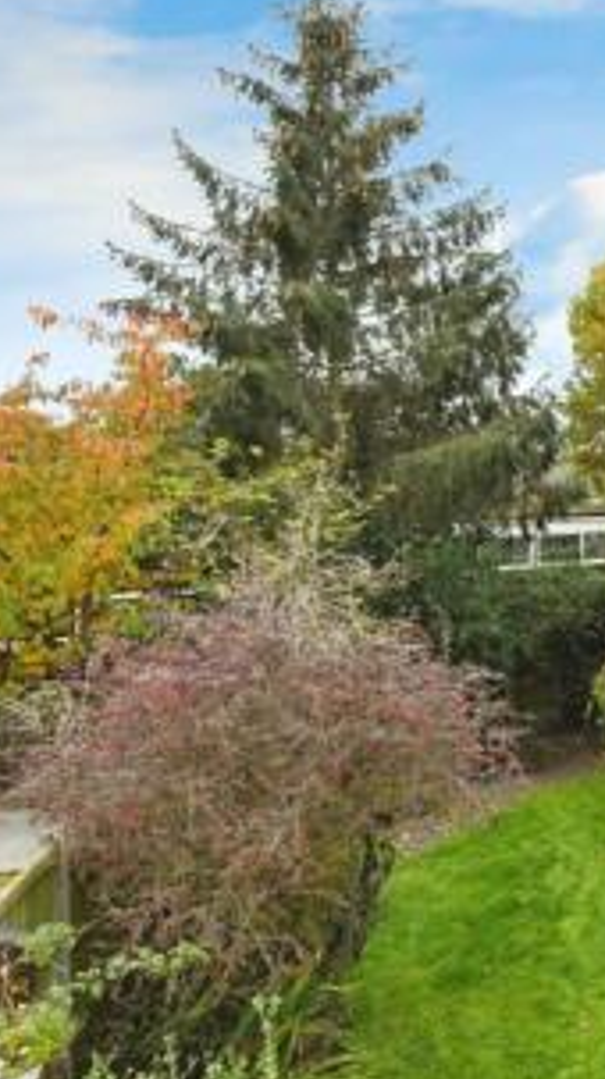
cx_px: 849
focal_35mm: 34
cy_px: 618
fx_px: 972
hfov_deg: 27.1
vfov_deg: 57.8
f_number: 5.6
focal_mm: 15
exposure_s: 1/50
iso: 1600
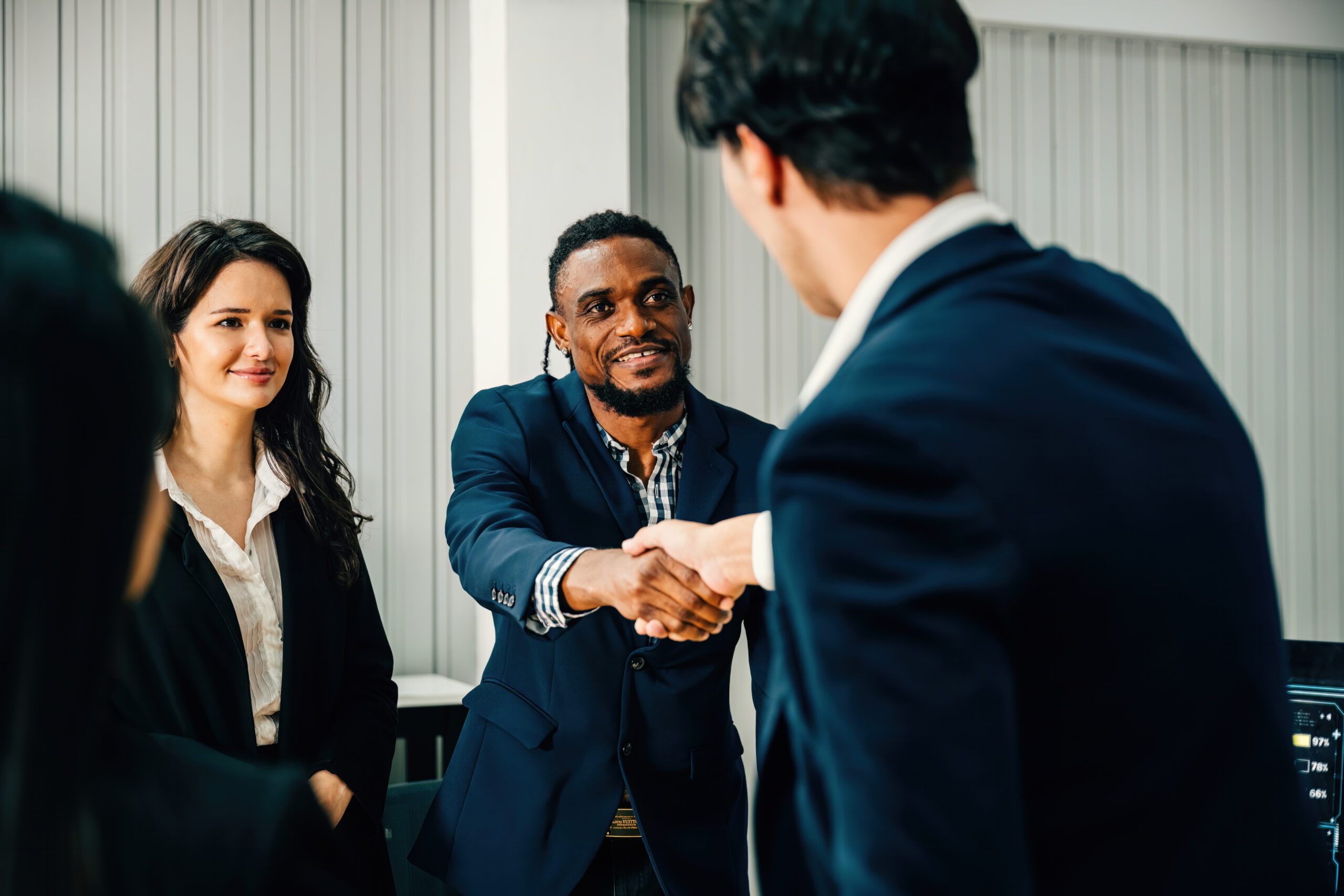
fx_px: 2091
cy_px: 448
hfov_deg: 35.6
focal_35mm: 56
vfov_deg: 24.2
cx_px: 672
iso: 640
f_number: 2.8
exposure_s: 1/160
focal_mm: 56
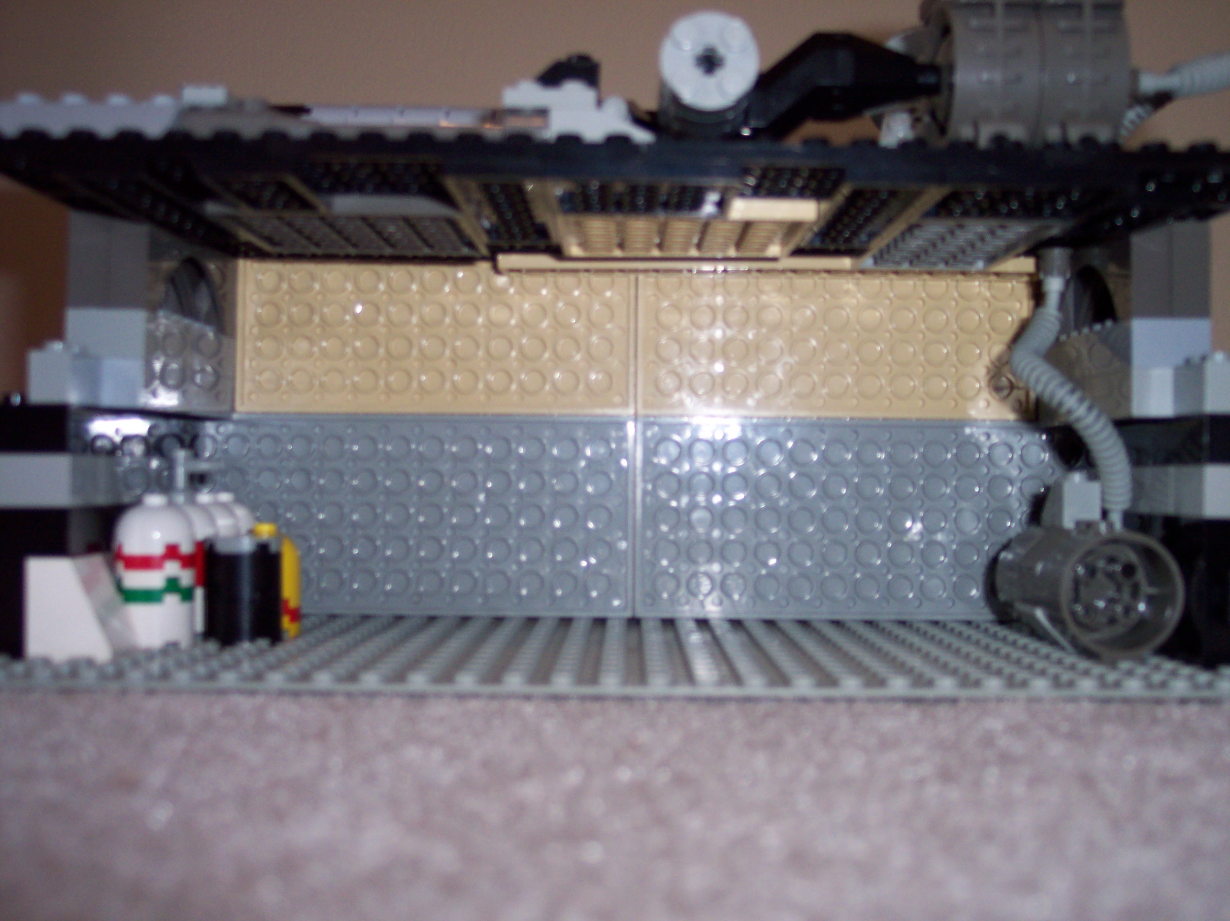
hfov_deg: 49.0
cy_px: 460
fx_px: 1349
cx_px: 615
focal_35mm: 38
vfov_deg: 37.7
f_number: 2.8
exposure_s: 1/30
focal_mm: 8
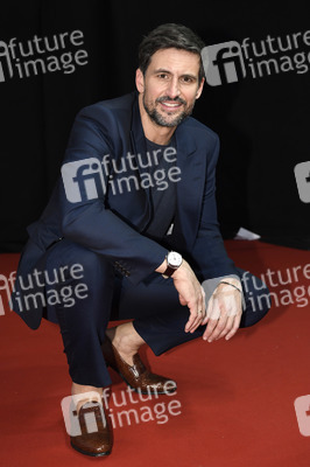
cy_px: 234
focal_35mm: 60
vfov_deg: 33.4
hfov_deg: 22.6
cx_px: 155
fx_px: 776
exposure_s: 1/320
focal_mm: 60
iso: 1250
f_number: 5.6
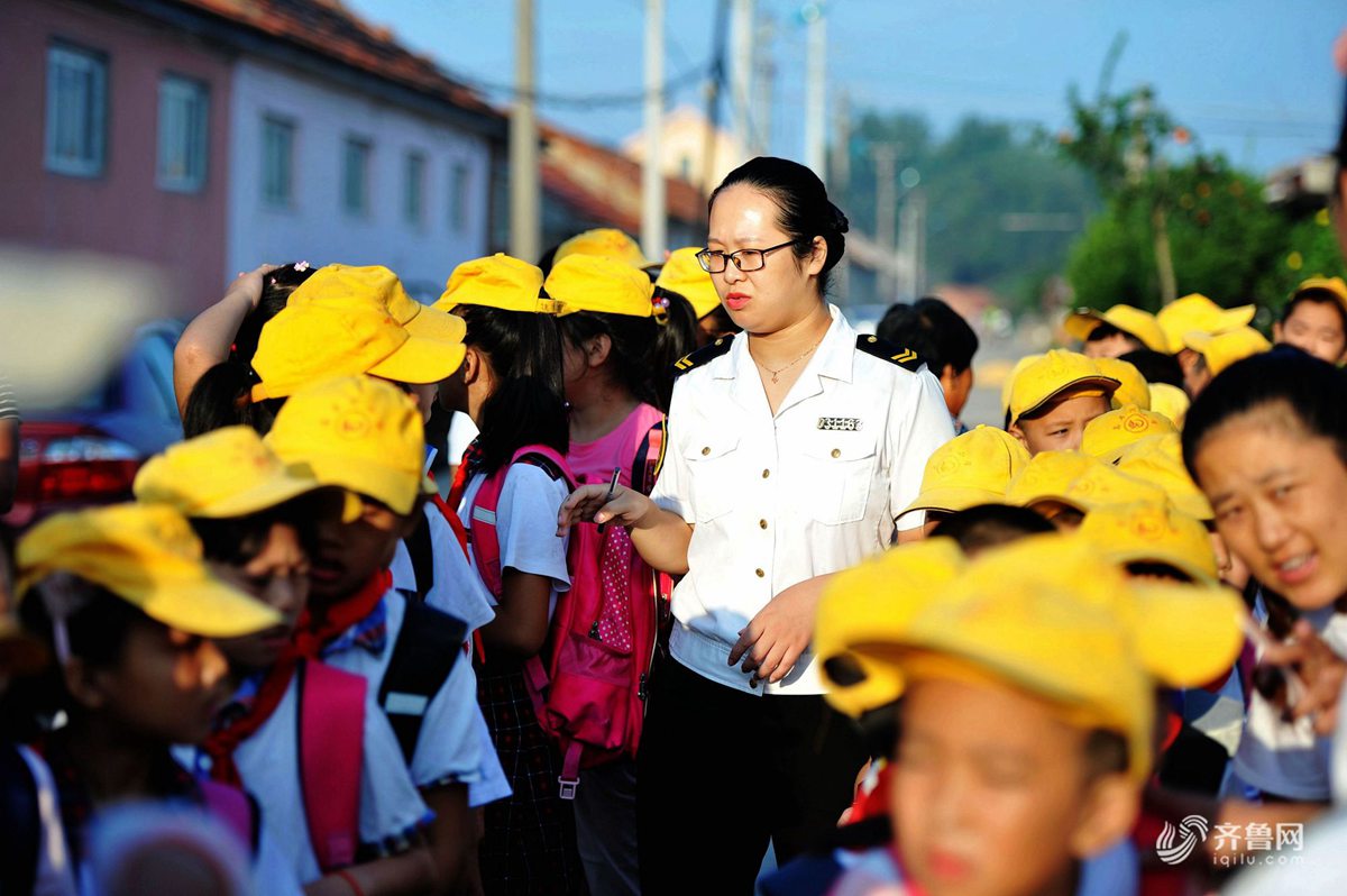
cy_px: 448
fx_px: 3664
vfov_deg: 13.9
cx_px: 674
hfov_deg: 20.8
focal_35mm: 98
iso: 200
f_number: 3.2
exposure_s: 1/1250
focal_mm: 98
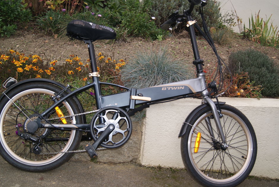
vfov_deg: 35.1
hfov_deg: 50.6
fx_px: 295
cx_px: 139
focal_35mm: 38
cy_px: 90
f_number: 4.5
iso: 100
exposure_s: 1/160
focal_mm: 24
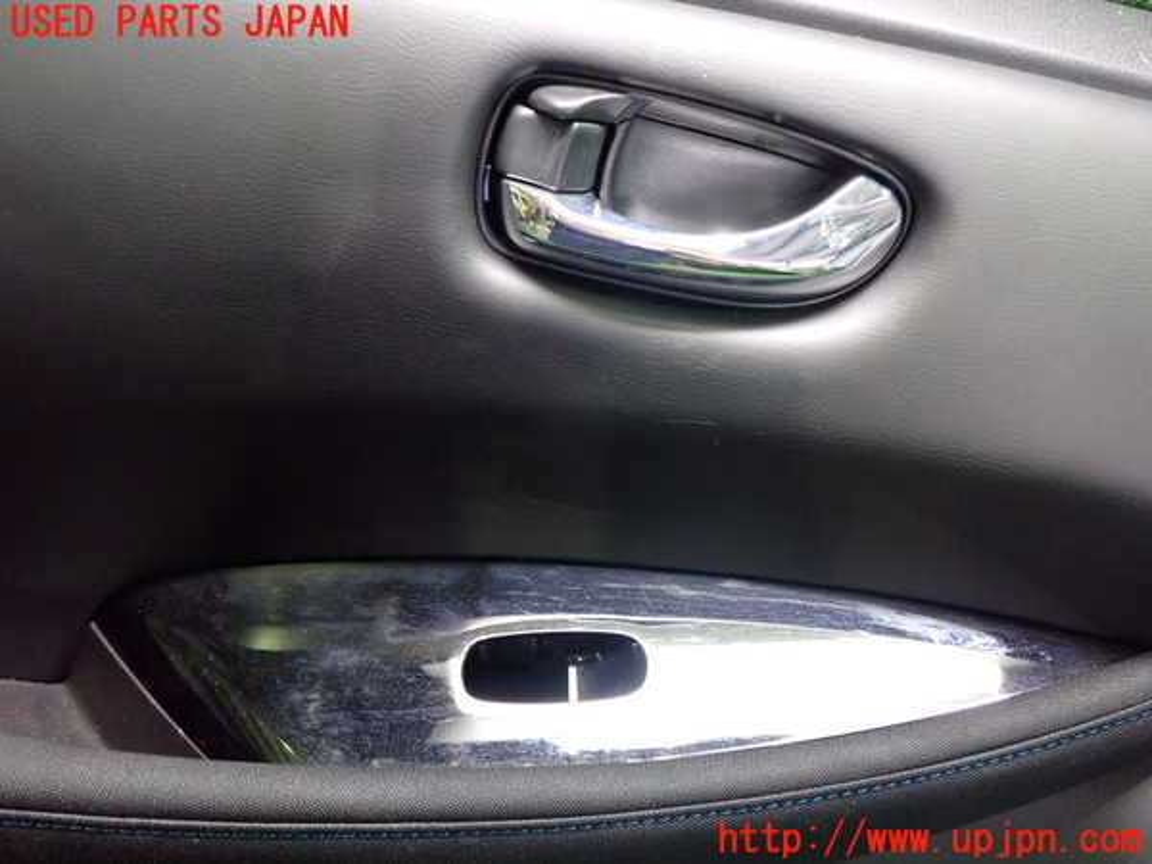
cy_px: 432
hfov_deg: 60.0
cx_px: 576
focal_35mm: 30
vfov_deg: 46.8
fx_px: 998
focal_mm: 5.4
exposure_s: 1/30
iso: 1000
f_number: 2.3
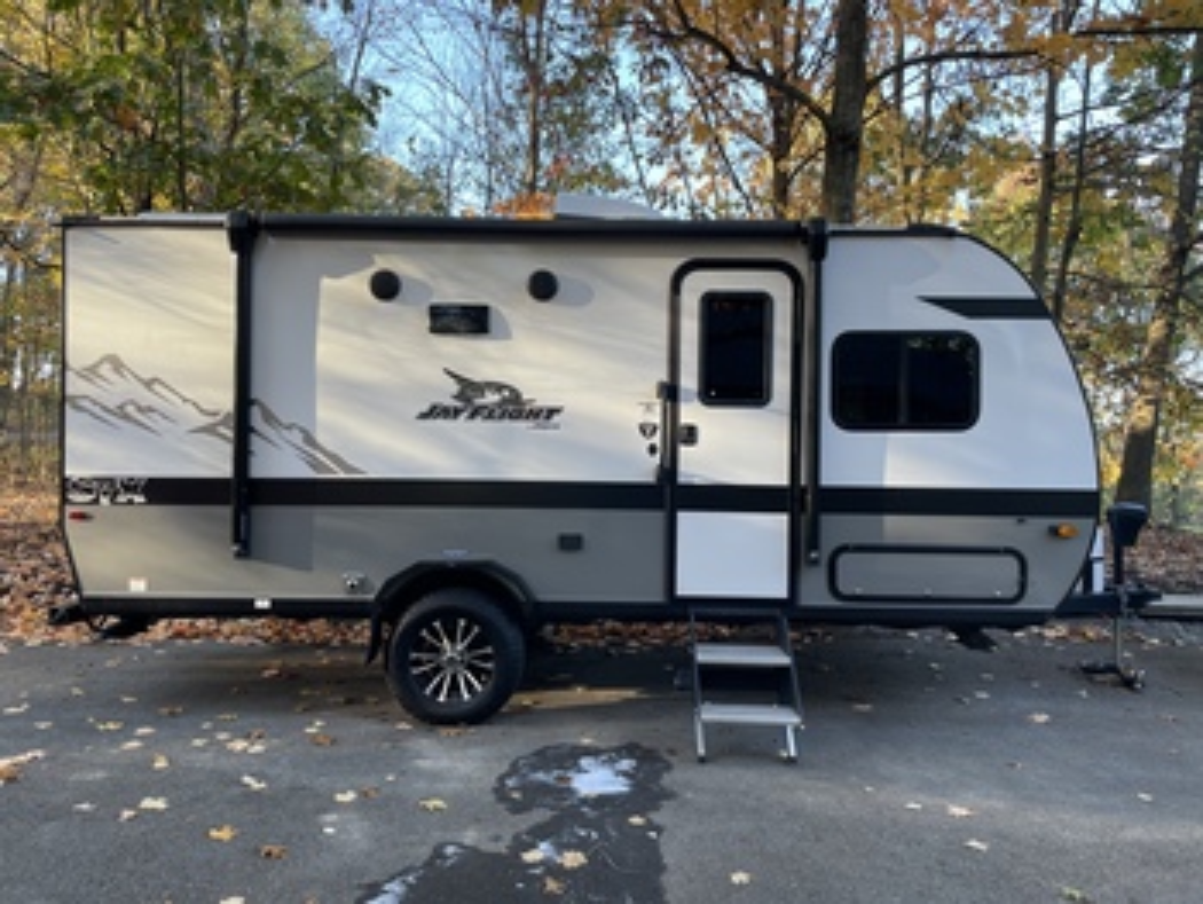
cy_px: 452
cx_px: 602
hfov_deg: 67.3
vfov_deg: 53.1
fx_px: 904
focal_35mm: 26
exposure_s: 1/121
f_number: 1.6
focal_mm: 4.2
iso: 40
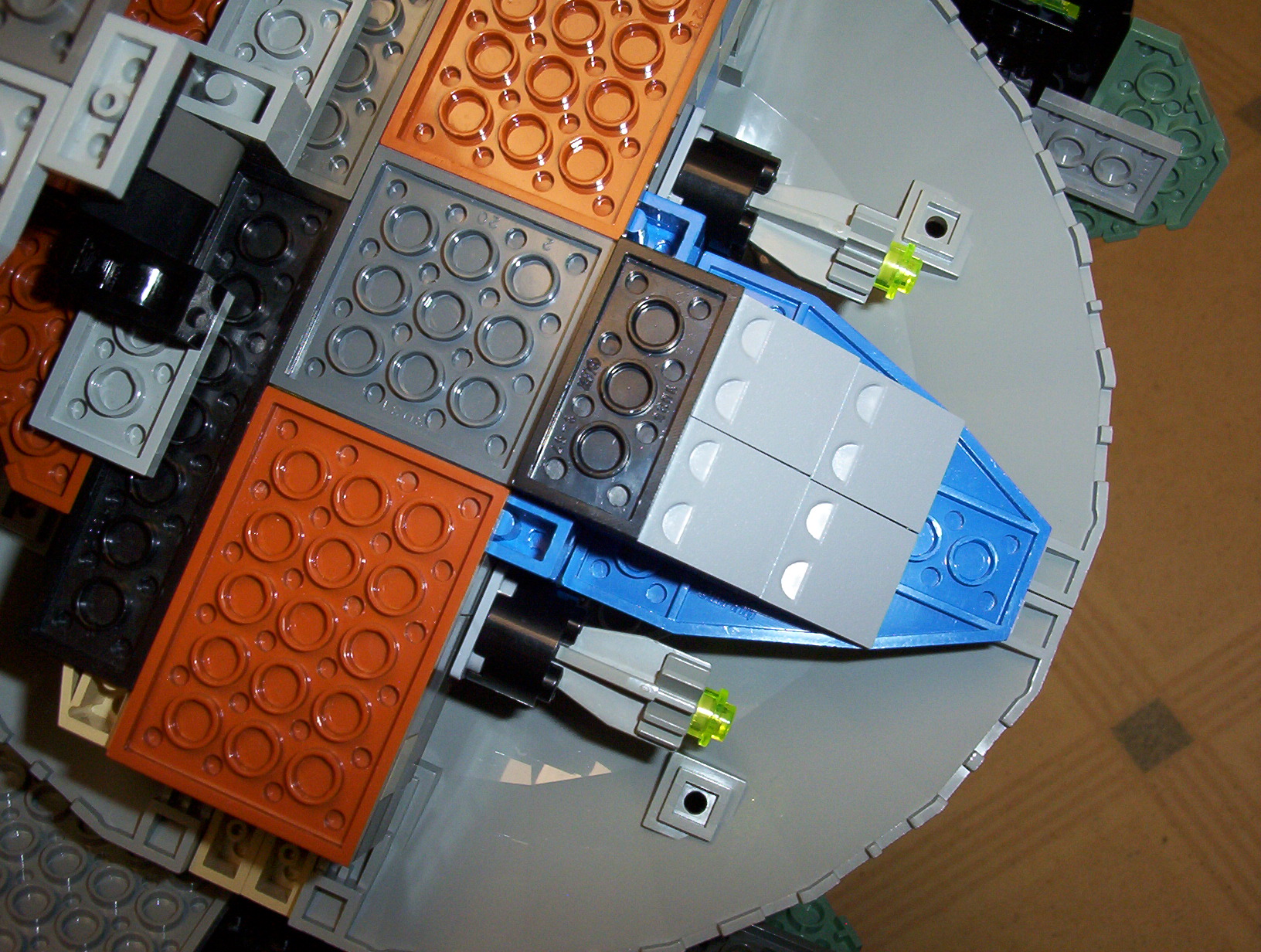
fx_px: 1424
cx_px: 630
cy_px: 476
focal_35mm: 39
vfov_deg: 37.0
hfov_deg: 47.8
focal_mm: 6
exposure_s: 1/30
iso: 140
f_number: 4.5
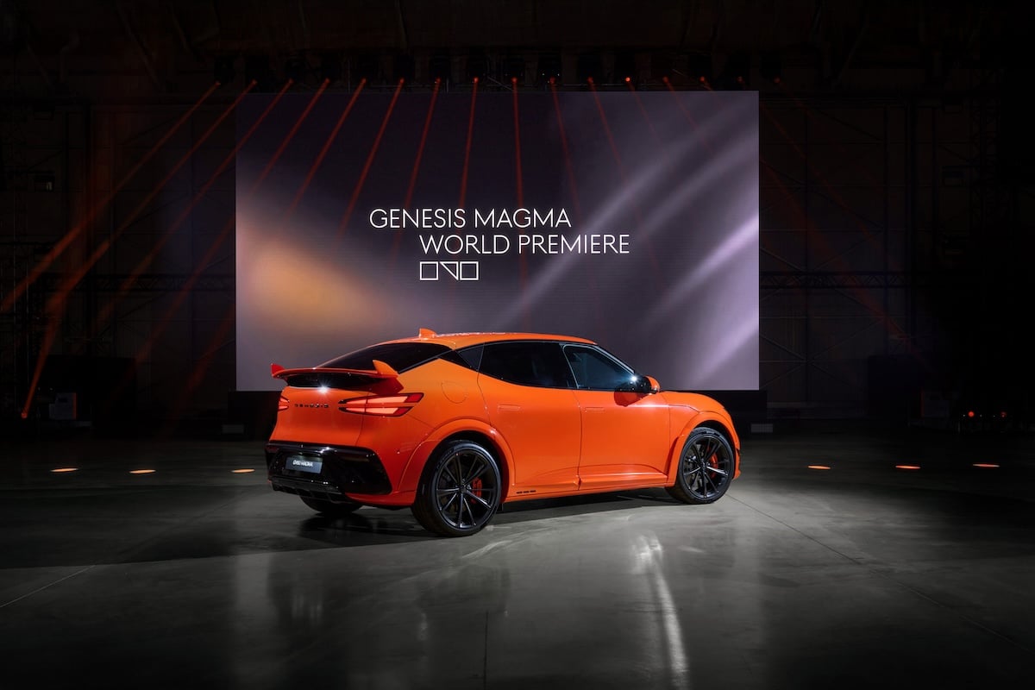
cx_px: 518
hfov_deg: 58.7
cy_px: 345
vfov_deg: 41.1
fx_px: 920
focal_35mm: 32
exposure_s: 1/160
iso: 320
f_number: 8
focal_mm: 32
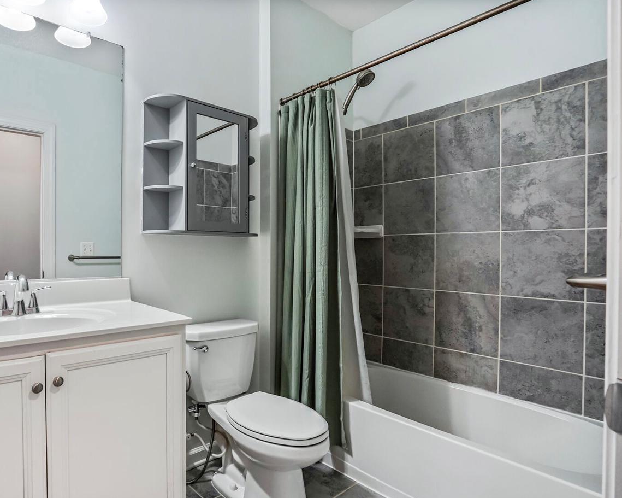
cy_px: 260
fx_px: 350
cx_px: 232
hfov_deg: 81.7
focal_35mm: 19
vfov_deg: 70.8
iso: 800
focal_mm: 16
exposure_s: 1/20
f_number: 8
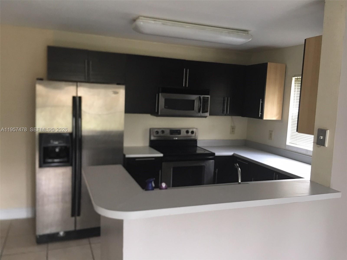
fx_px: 291
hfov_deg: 61.7
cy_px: 130
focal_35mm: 29
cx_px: 174
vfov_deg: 48.2
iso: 80
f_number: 2.2
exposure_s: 1/15
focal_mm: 4.15
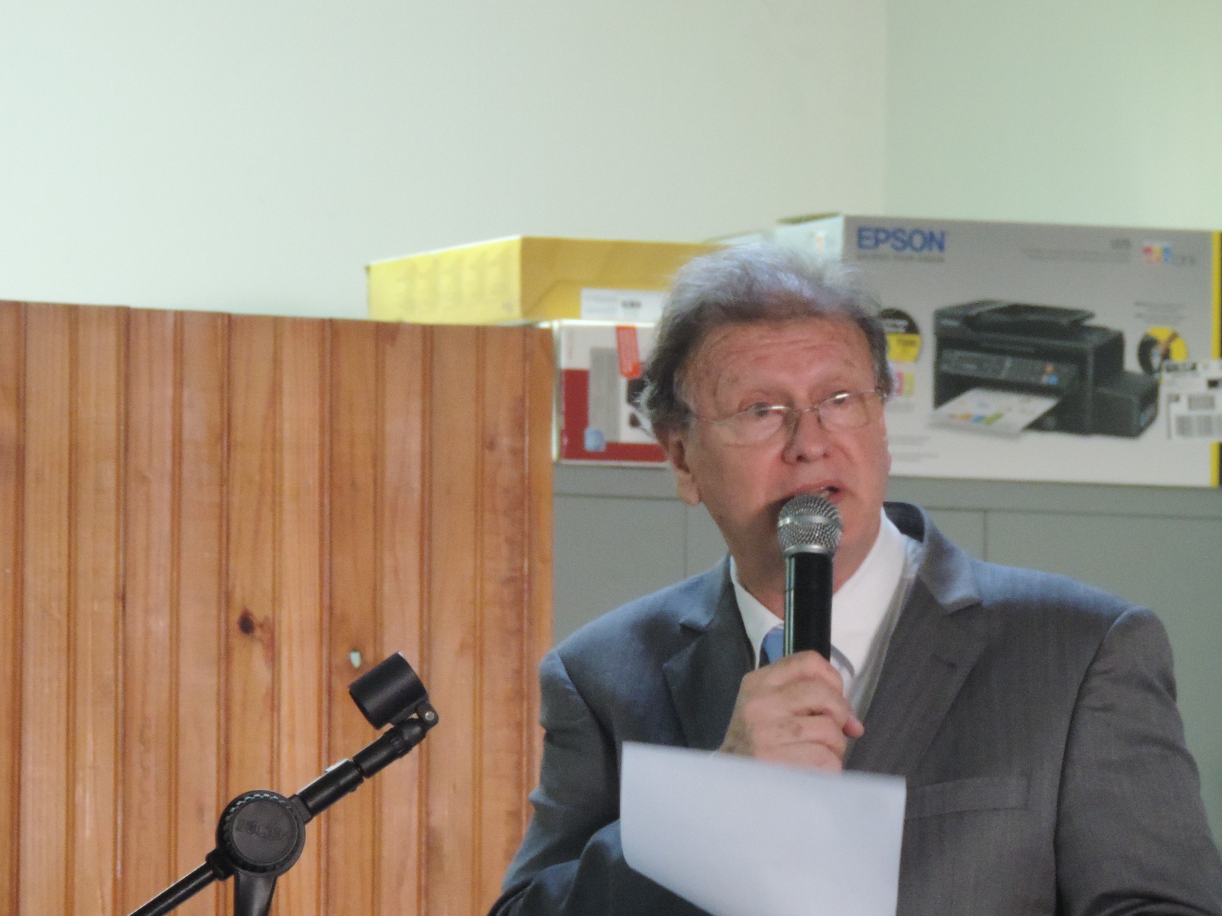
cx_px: 713
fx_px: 11790
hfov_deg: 5.9
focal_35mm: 334
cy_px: 643
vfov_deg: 4.4
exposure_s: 1/20
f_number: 4.6
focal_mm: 40.1
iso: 800
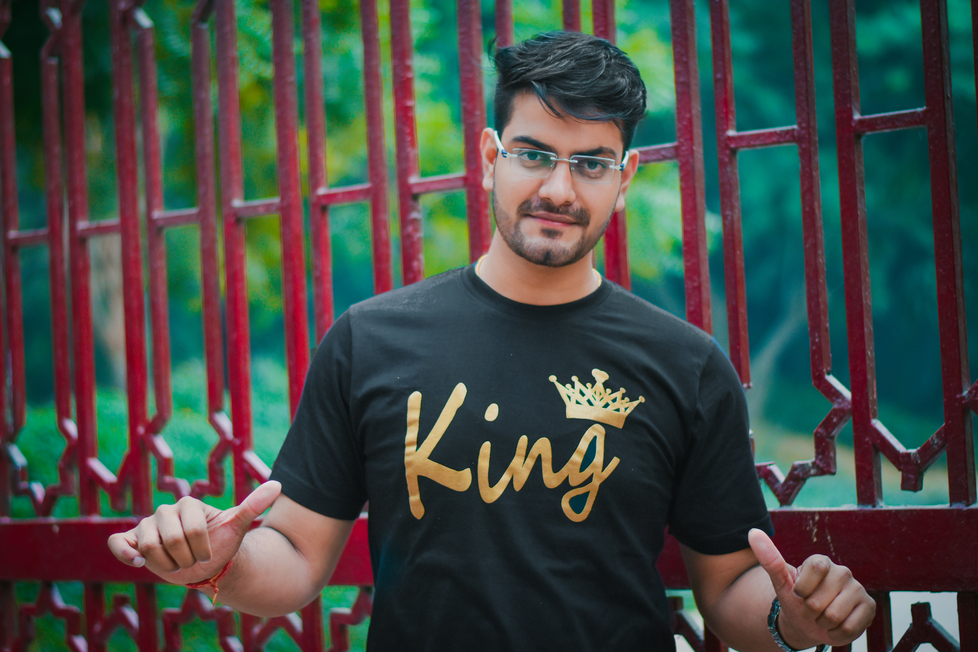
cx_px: 489
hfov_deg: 27.0
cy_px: 326
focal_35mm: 75
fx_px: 2037
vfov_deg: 18.2
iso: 200
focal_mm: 50
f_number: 1.8
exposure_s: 1/1000
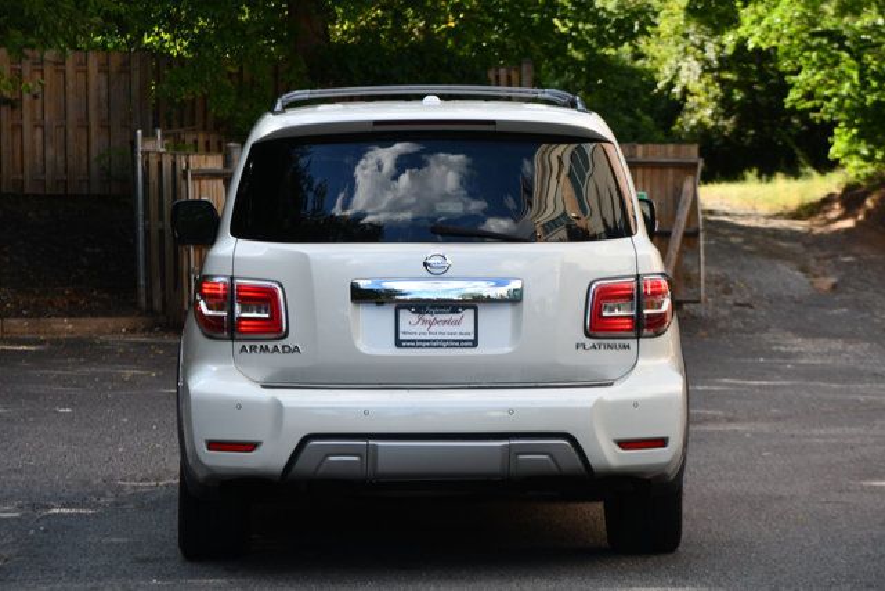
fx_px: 3491
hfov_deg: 14.4
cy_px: 296
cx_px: 442
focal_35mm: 142
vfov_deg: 9.7
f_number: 6.3
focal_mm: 95
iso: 200
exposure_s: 1/250
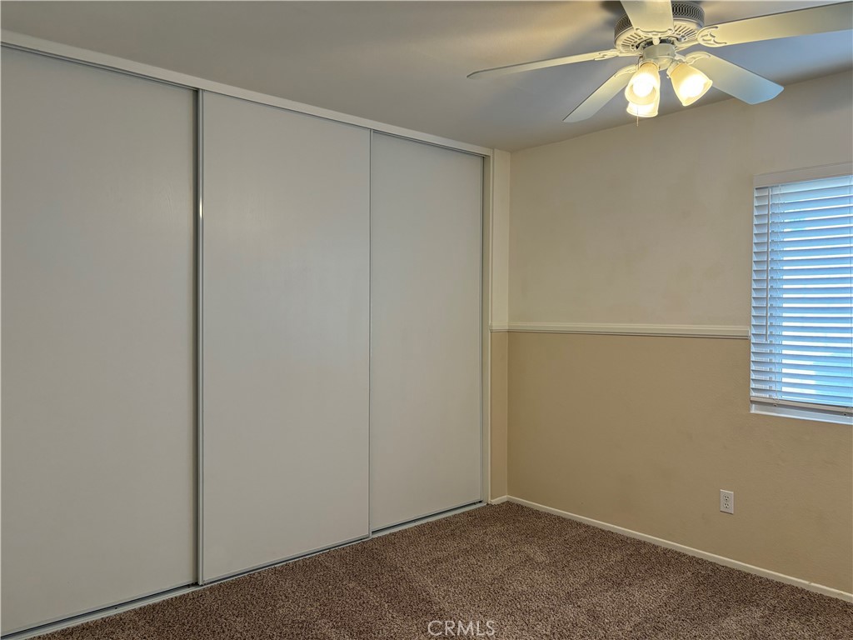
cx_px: 426
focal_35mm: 26
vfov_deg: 53.1
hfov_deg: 67.3
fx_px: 641
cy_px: 320
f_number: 1.6
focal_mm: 5.96
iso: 125
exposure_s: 1/120
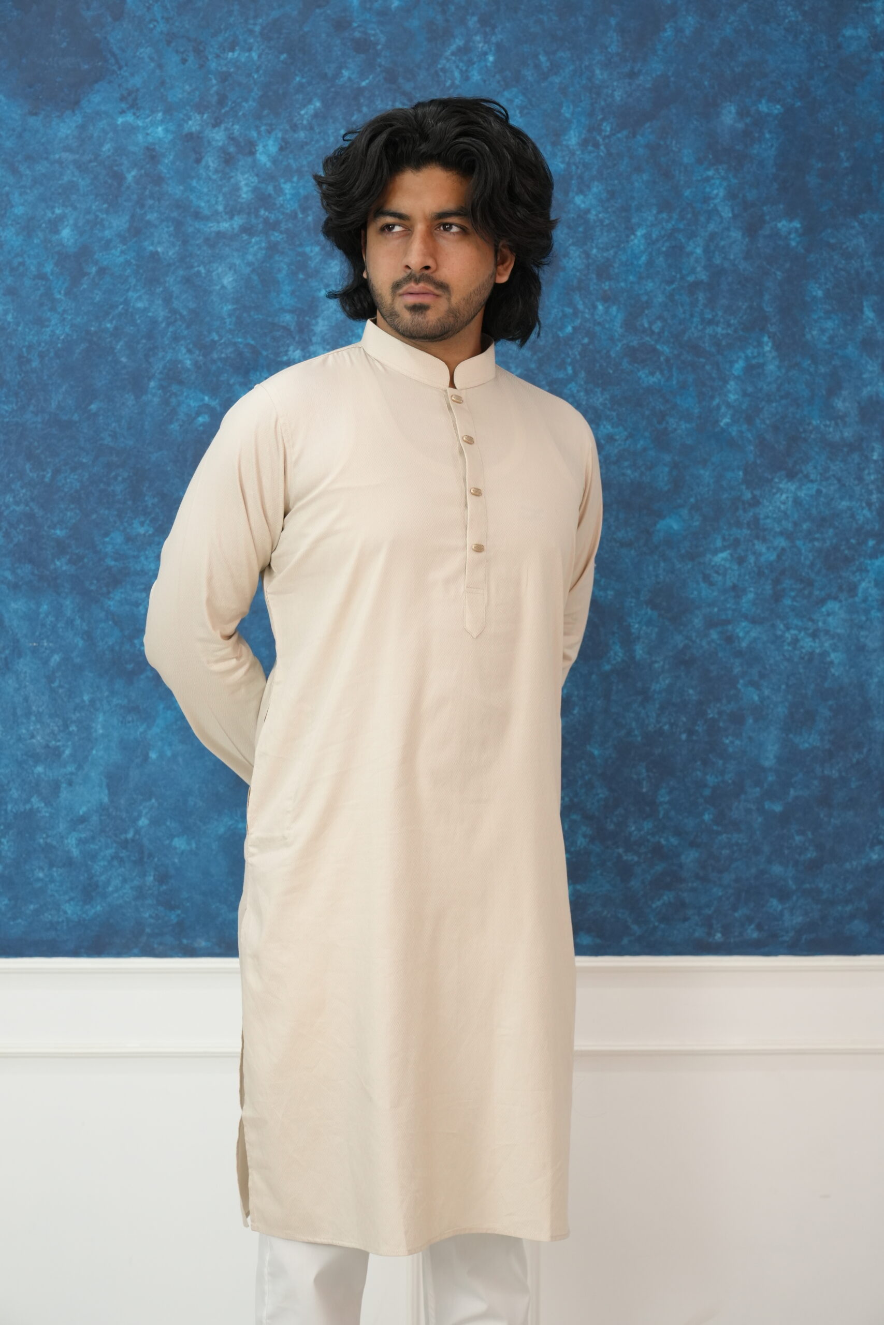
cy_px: 662
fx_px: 1915
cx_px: 442
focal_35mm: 52
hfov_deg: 26.0
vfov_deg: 38.2
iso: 1600
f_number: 4.5
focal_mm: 52
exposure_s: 1/320
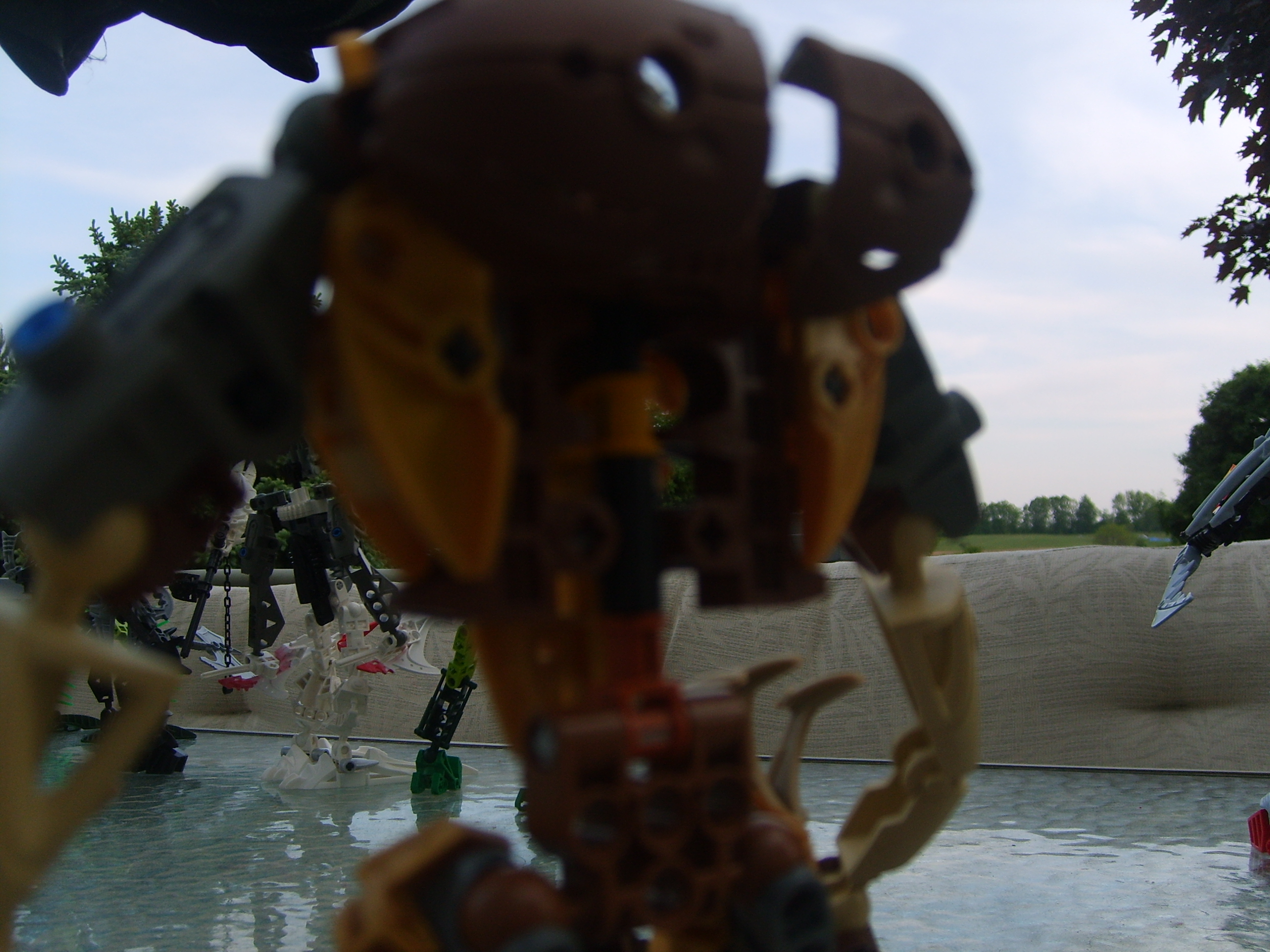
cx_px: 635
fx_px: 1284
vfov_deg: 40.7
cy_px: 476
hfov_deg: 52.6
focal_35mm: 35
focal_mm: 5.8
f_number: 2.8
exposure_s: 1/250
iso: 50
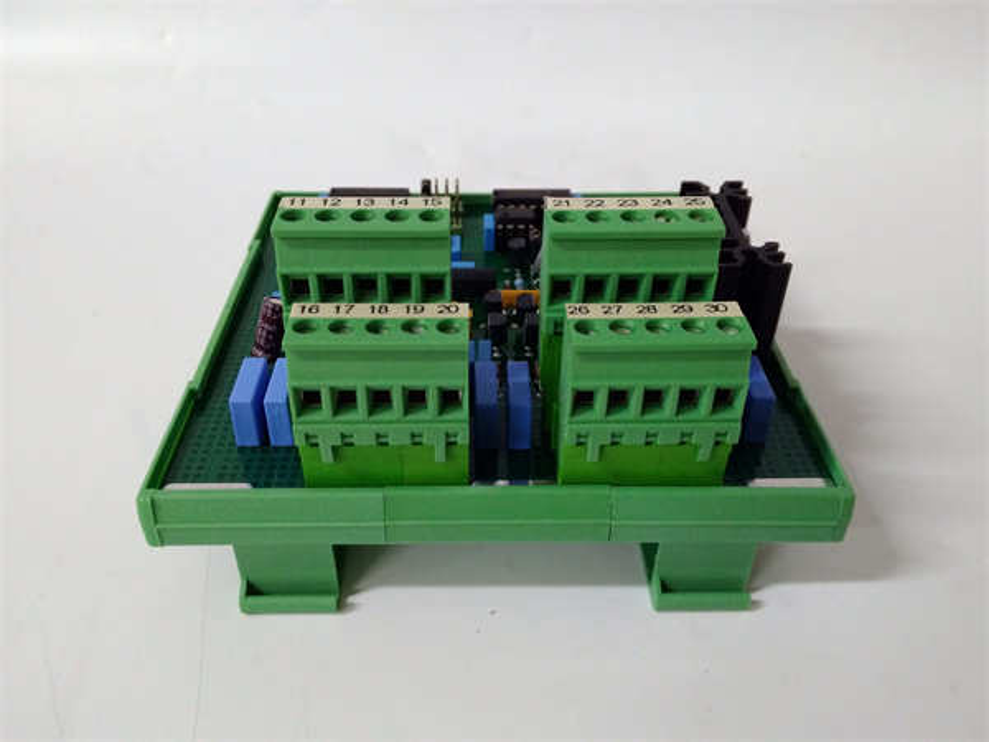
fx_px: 771
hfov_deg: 65.3
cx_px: 494
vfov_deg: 51.4
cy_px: 371
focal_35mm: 27
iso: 517
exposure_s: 1/33
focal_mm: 3.79
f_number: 2
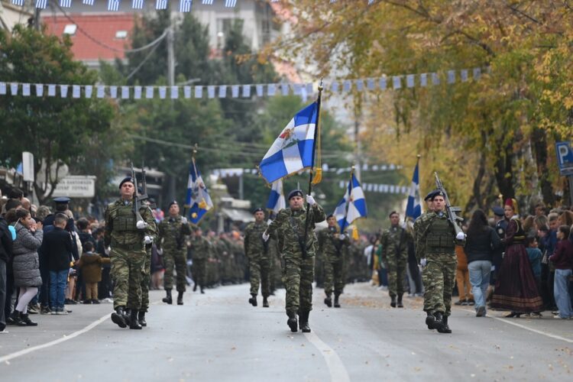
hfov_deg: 6.9
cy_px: 191
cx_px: 286
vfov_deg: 4.6
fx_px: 4775
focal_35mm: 300
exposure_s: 1/1000
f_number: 2.8
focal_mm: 200
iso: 160
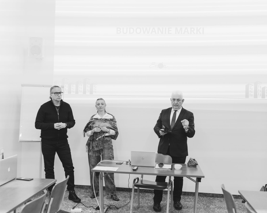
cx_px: 136
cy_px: 107
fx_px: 316
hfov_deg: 45.8
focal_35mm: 40
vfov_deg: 37.3
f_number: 1.4
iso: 400
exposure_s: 1/640
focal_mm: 35
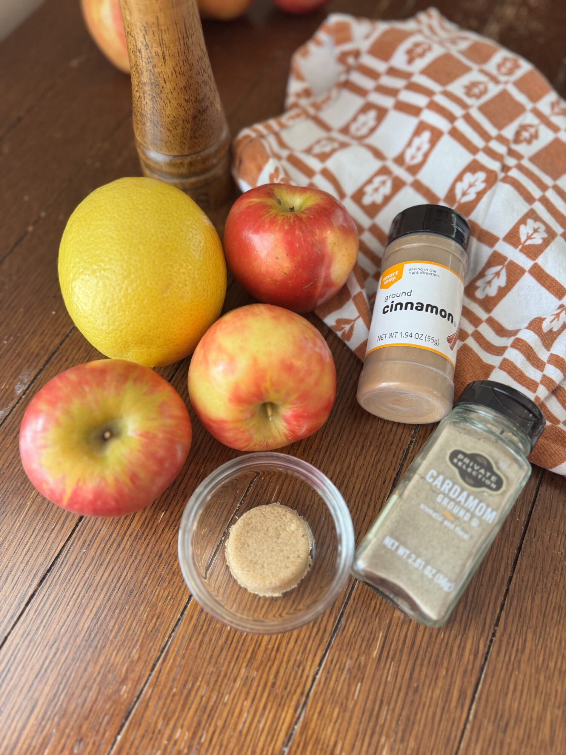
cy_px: 378
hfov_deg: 56.8
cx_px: 283
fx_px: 523
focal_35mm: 24
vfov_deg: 71.6
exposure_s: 1/60
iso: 200
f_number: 1.78
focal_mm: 6.76
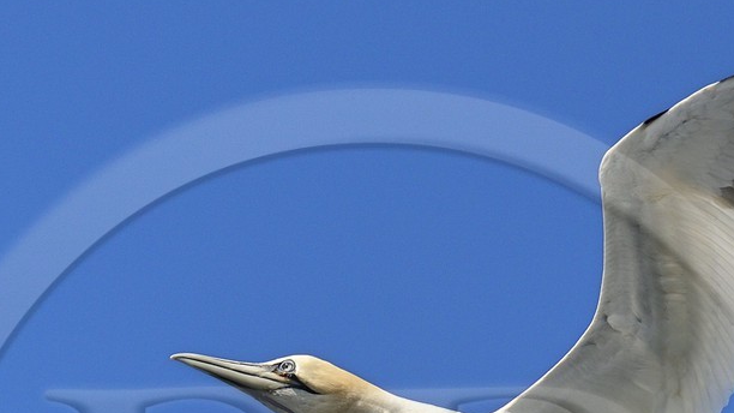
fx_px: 10664
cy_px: 587
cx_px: 374
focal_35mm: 548
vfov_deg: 2.2
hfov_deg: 3.9
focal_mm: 200
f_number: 8
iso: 400
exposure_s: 1/1600
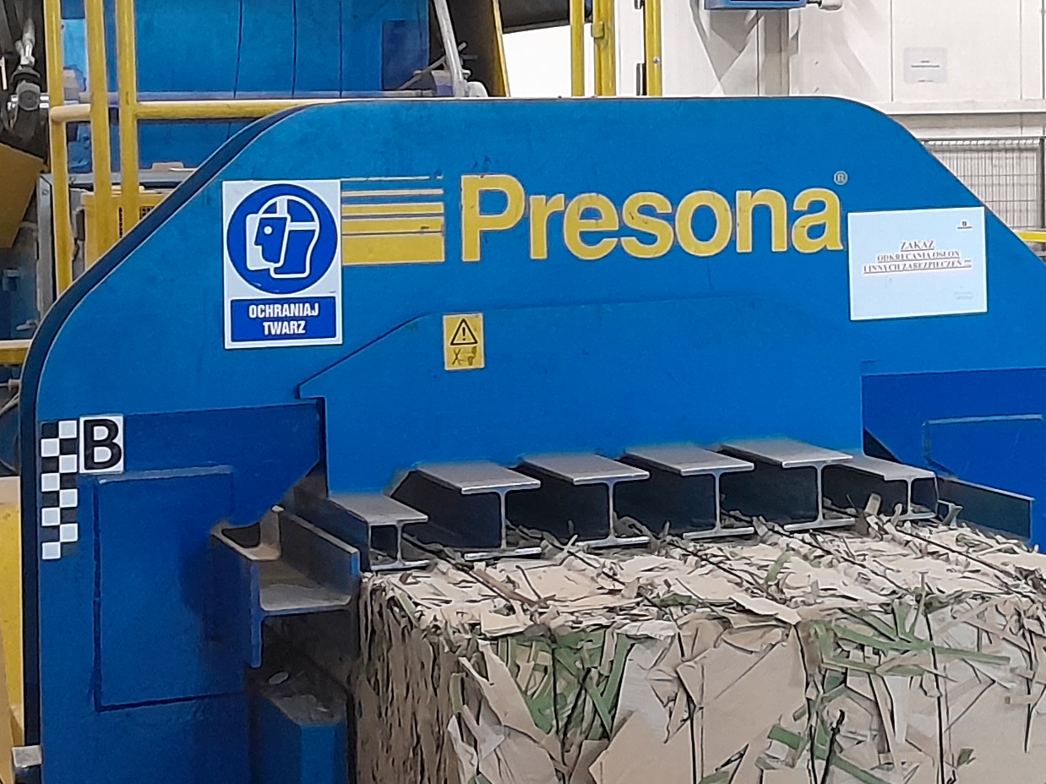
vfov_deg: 16.5
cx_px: 749
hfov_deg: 21.9
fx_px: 2689
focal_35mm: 89
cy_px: 191
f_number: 1.8
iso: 400
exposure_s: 1/50
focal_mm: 4
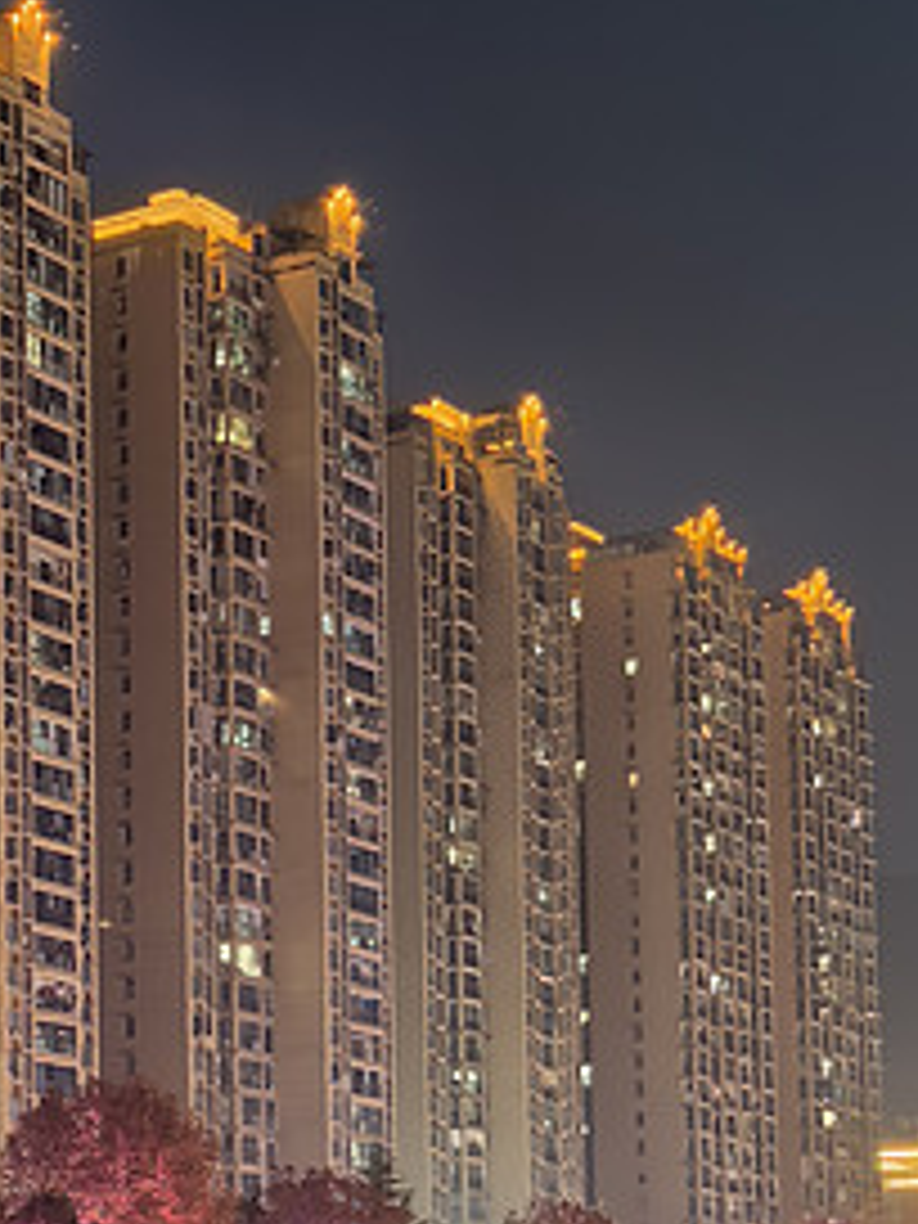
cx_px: -27
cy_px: 1156
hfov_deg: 15.0
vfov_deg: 19.8
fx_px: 3430
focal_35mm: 97
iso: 200
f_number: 1.4
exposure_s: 3
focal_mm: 5.75
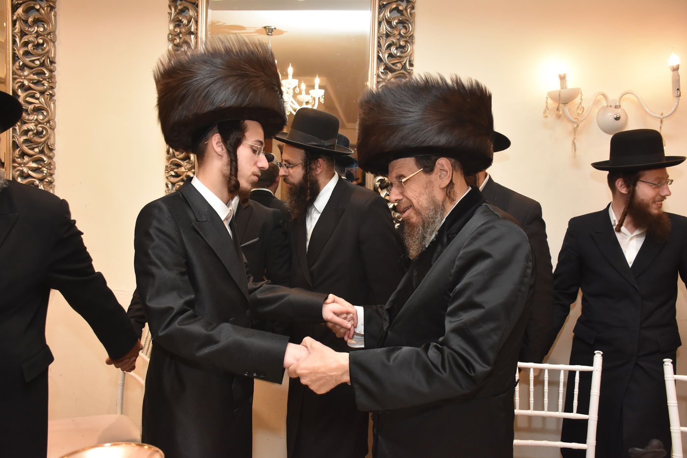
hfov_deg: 61.9
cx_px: 344
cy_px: 229
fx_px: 572
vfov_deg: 43.6
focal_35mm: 30
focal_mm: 20
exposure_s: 1/125
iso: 1600
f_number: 5.6
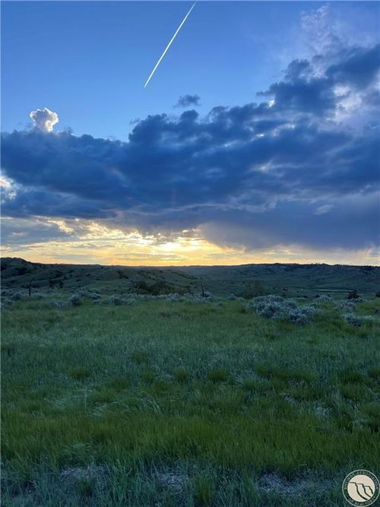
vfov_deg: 69.4
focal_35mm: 25
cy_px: 254
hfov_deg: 54.9
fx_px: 366
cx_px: 190
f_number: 1.6
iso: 32
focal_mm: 5.1
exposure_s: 1/1087
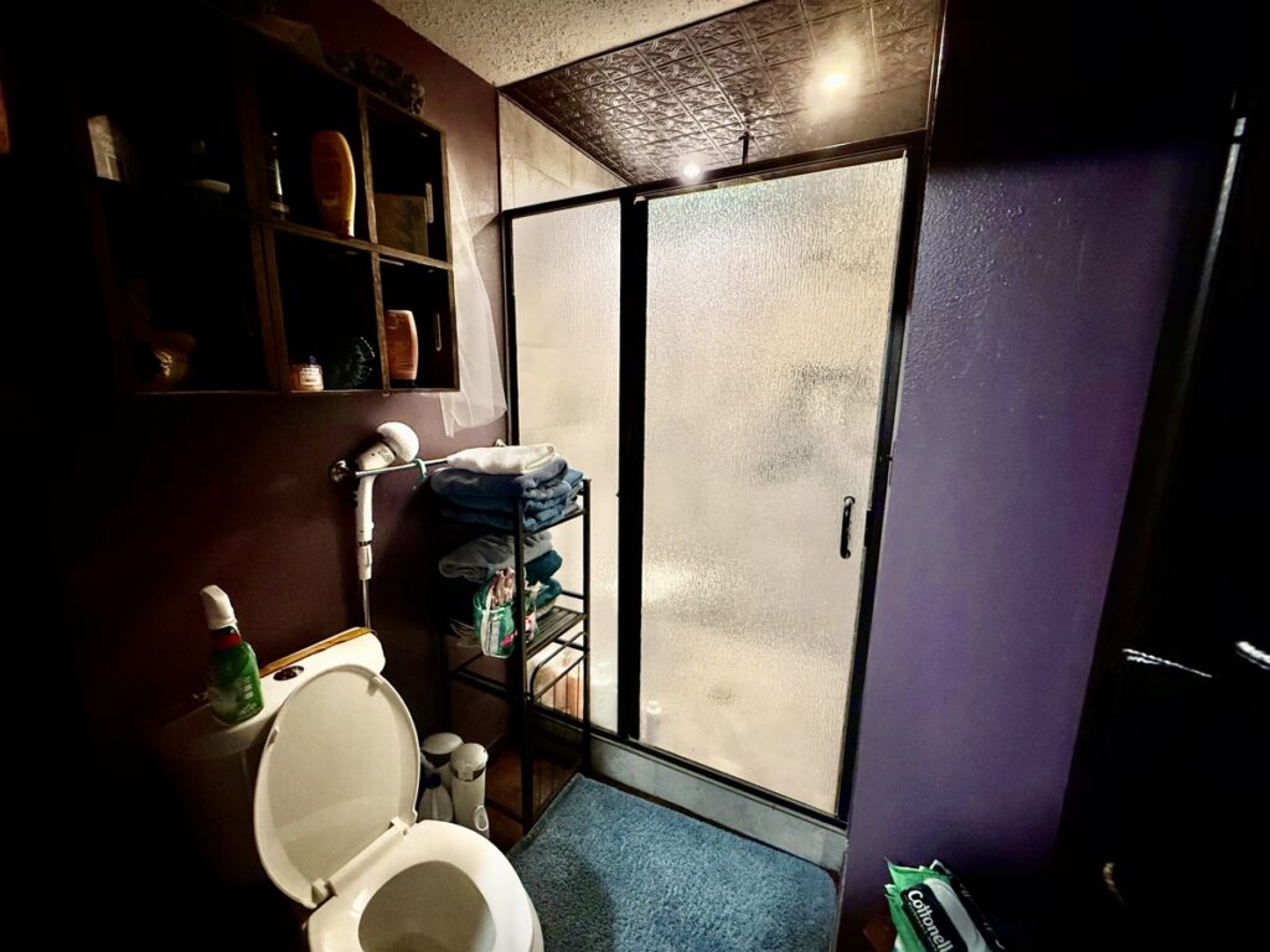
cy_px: 476
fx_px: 514
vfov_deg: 85.7
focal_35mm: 14
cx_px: 635
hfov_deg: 102.1
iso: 800
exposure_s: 1/60
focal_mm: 2.22
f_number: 2.2
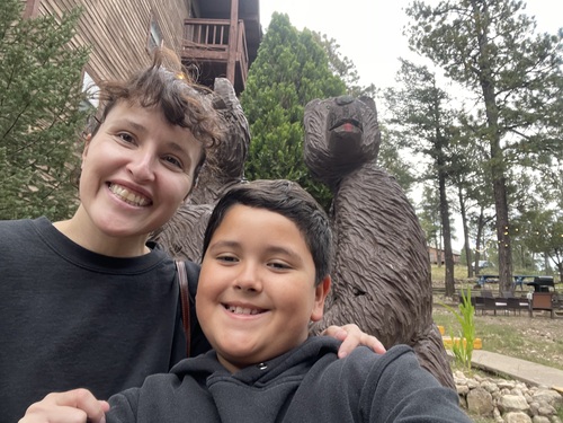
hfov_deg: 73.9
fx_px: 374
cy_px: 212
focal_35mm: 23
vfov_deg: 58.9
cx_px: 282
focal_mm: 2.71
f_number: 2.2
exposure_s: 1/89
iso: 100
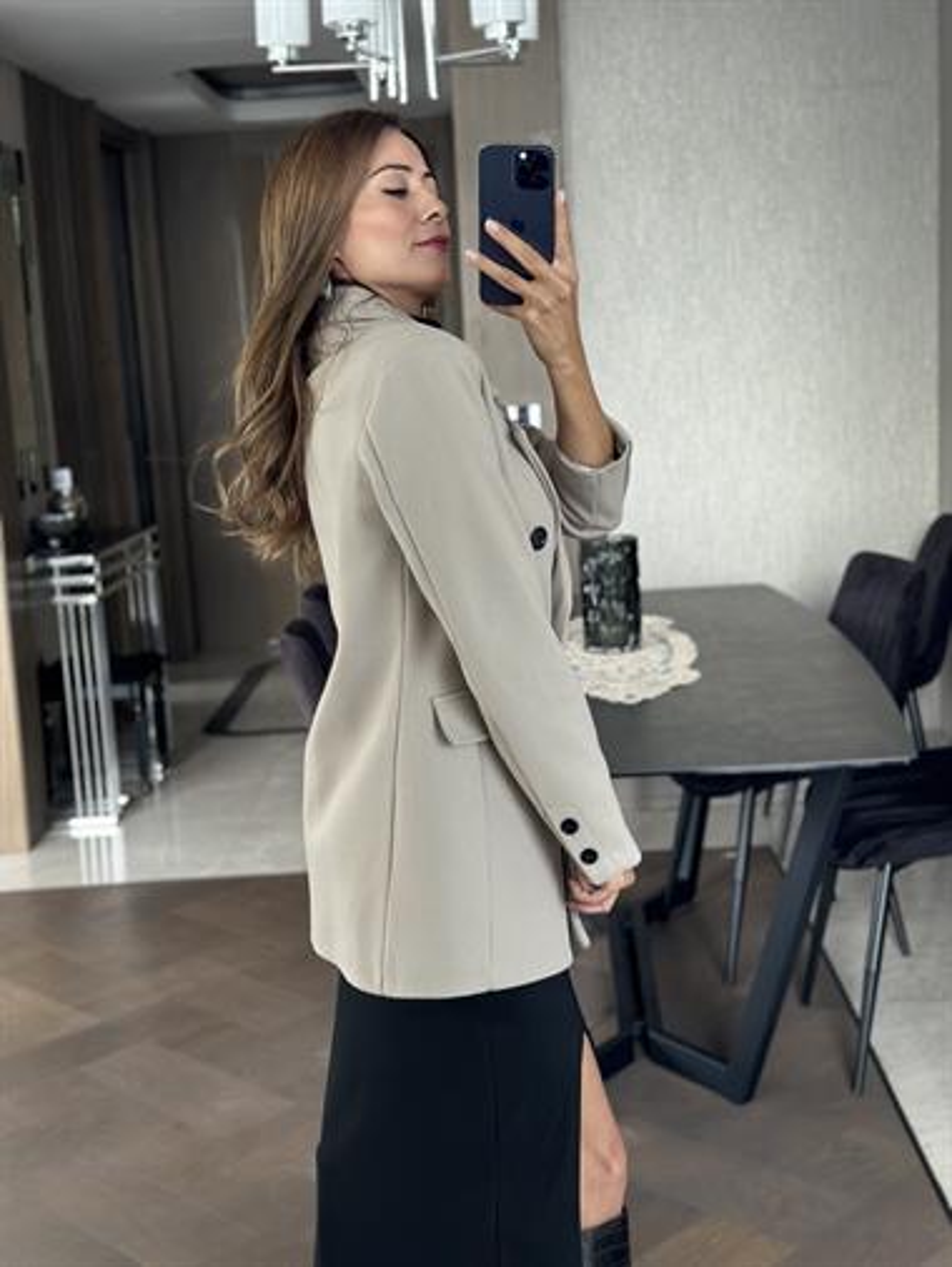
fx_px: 1759
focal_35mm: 48
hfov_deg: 30.3
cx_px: 476
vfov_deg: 39.6
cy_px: 634
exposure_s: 1/60
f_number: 1.78
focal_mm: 6.86
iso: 200
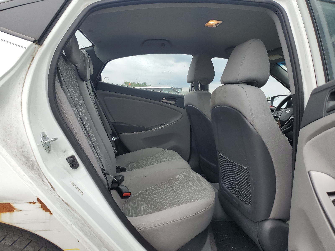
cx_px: 168
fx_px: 252
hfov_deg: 67.3
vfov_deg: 53.1
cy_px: 126
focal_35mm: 26
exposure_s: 1/833
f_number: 1.5
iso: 50
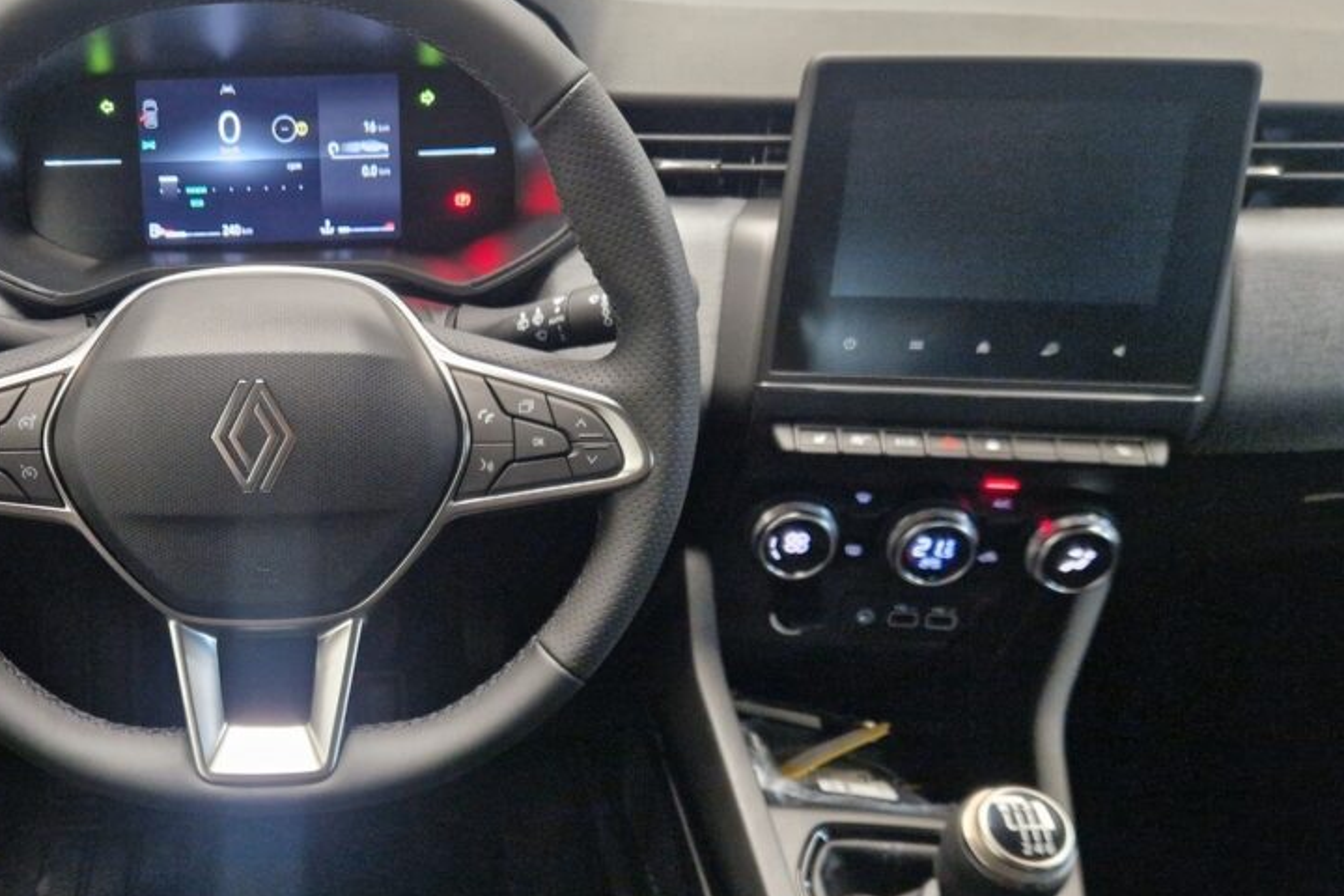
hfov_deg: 54.1
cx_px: 394
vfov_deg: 38.4
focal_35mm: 34
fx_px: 1269
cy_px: 603
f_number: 1.8
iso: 800
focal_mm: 5.4
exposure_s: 1/100
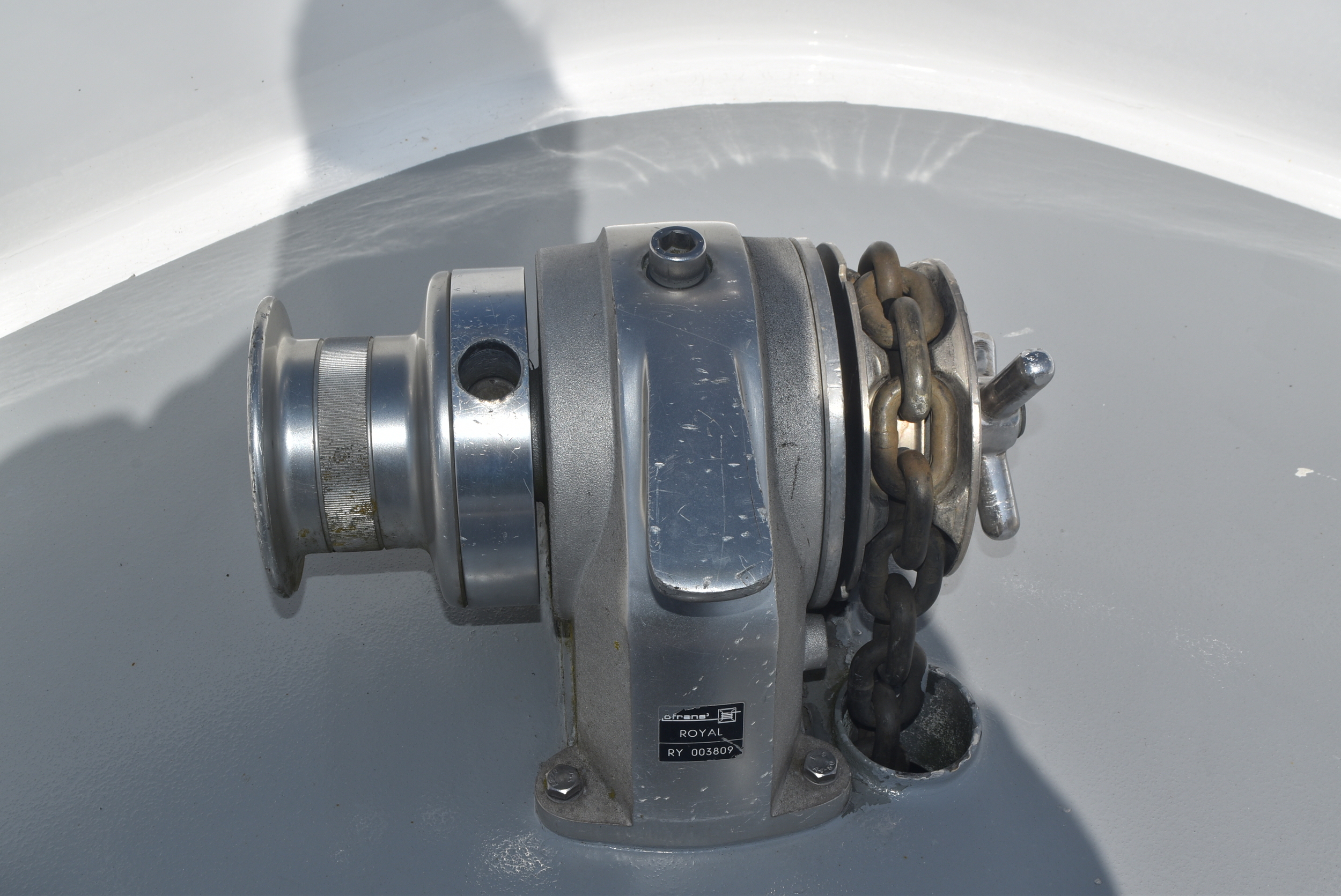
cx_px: 670
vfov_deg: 30.9
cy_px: 448
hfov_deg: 44.9
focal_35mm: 44
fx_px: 1622
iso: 100
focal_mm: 29
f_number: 13
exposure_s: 1/200
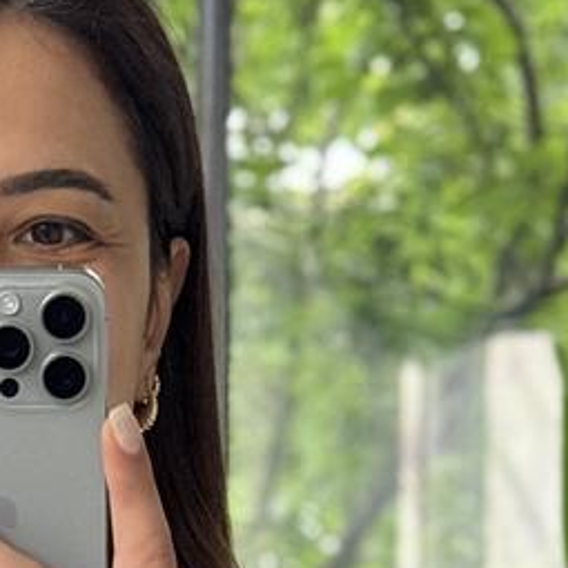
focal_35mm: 222
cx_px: 25
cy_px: 1297
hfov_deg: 7.9
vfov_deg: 7.4
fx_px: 4121
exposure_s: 1/60
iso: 250
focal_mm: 6.76
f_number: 1.78
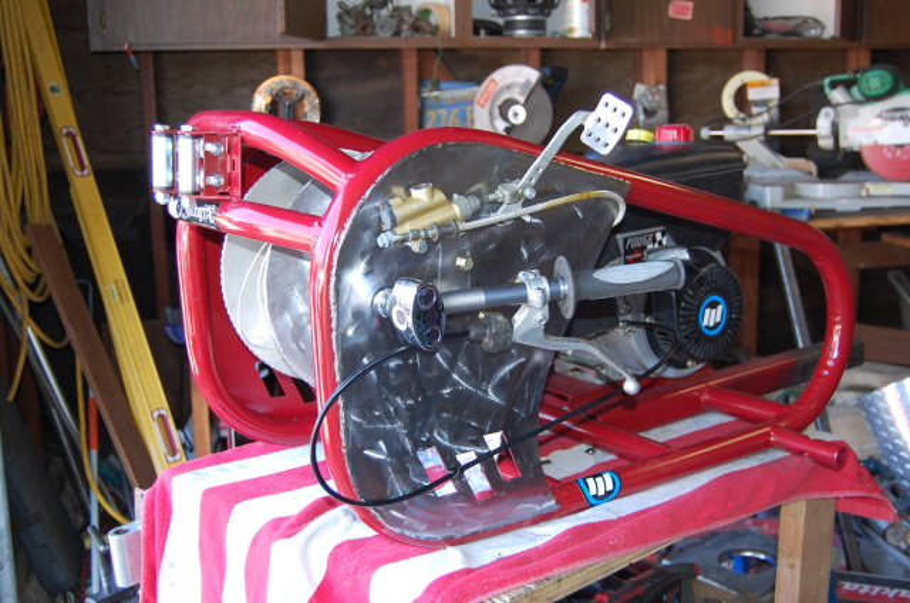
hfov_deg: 46.5
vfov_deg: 31.8
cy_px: 302
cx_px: 455
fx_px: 1060
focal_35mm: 42
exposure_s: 1/60
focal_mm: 28
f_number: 4.2
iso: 400
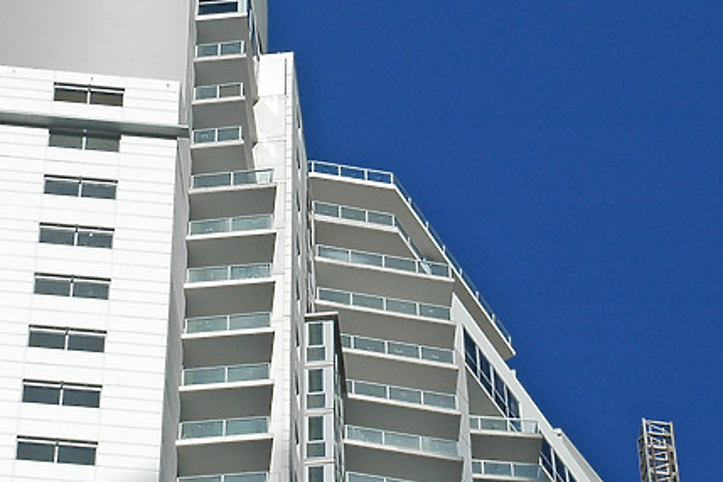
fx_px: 3534
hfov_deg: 11.7
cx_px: 275
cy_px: 184
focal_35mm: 176
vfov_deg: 7.8
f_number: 11
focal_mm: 56
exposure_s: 1/500
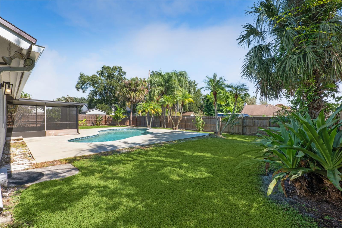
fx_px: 152
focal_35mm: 16
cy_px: 114
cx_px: 171
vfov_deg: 73.7
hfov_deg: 96.7
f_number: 20
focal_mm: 16
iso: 100
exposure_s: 1/25
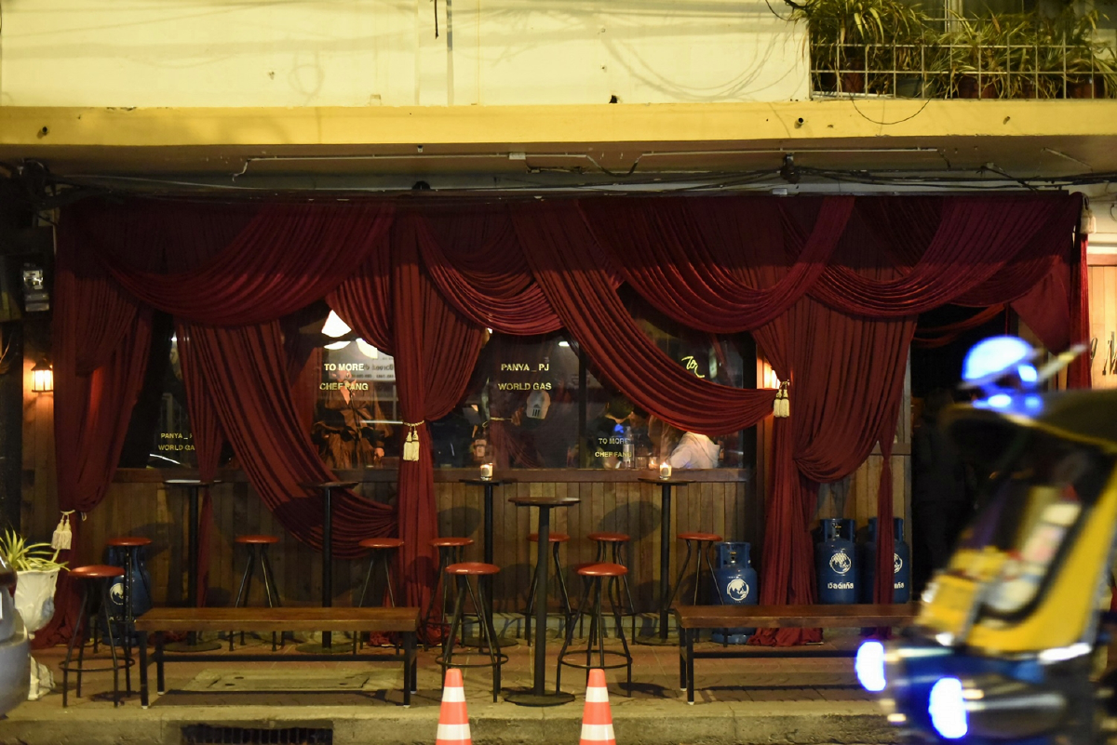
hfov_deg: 39.6
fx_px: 1552
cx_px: 558
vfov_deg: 27.0
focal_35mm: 50
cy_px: 372
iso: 12800
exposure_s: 1/320
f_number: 1.8
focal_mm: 50
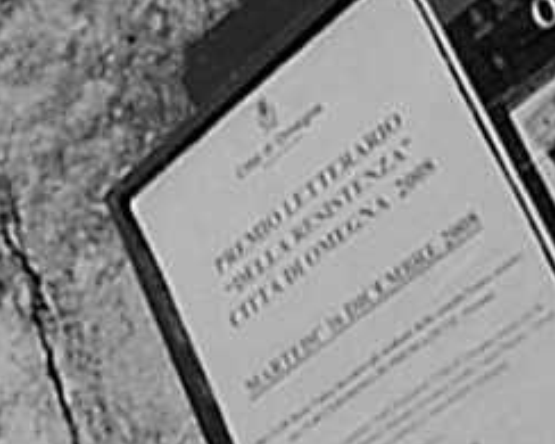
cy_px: 57
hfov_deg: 8.7
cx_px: -1408
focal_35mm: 156
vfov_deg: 9.9
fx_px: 2561
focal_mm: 12
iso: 200
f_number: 5.6
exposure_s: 1/125
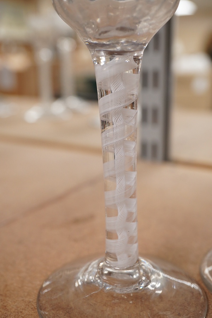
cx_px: 106
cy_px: 159
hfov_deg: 29.9
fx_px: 397
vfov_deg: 43.6
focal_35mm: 45
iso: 1250
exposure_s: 1/125
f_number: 8
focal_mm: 30
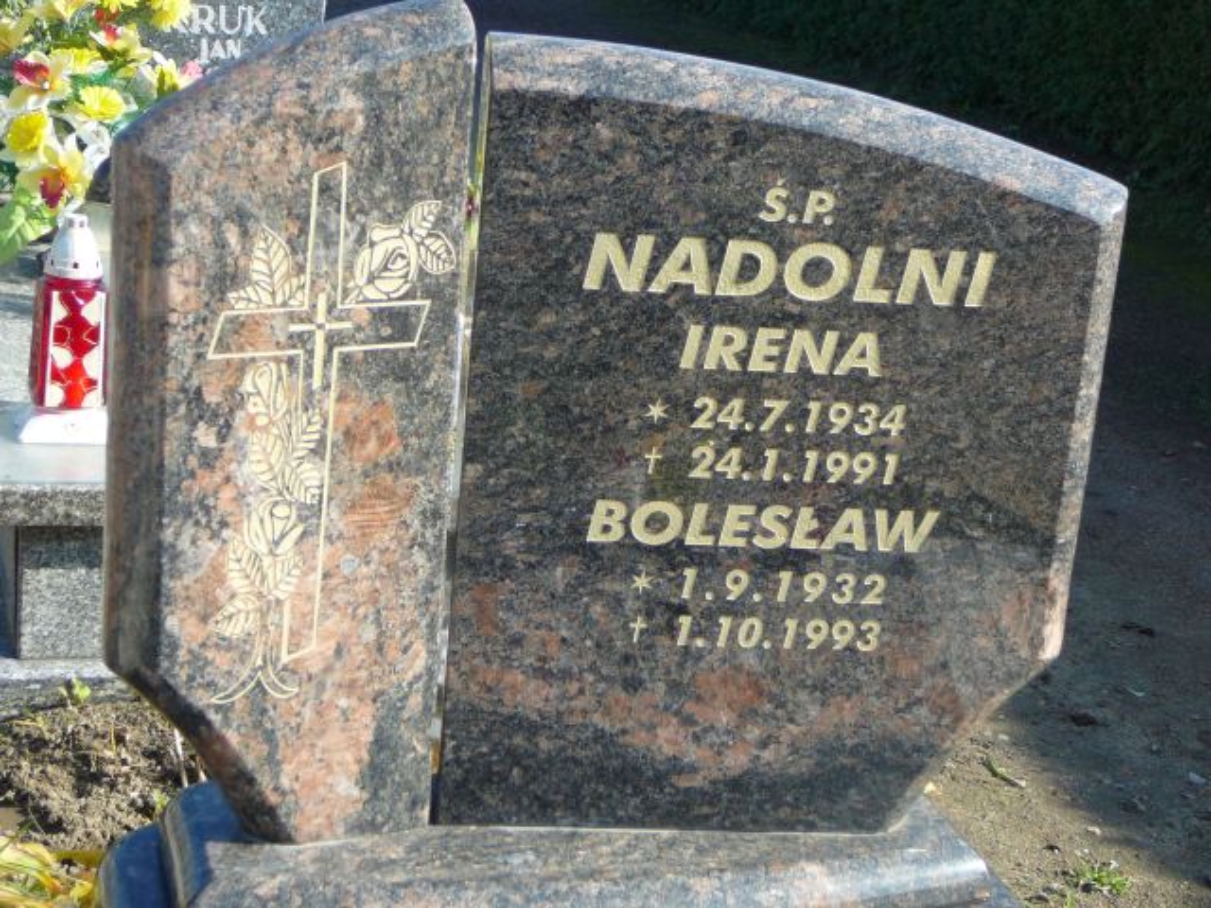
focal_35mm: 71
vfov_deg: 20.7
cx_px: 606
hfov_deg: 27.4
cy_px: 454
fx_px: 2484
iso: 80
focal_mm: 10.5
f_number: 3.7
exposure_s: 1/250
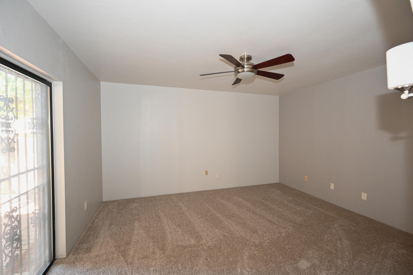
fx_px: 183
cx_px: 206
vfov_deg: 73.7
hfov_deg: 96.8
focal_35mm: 16
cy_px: 138
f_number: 4
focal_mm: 16
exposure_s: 1/60
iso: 3600
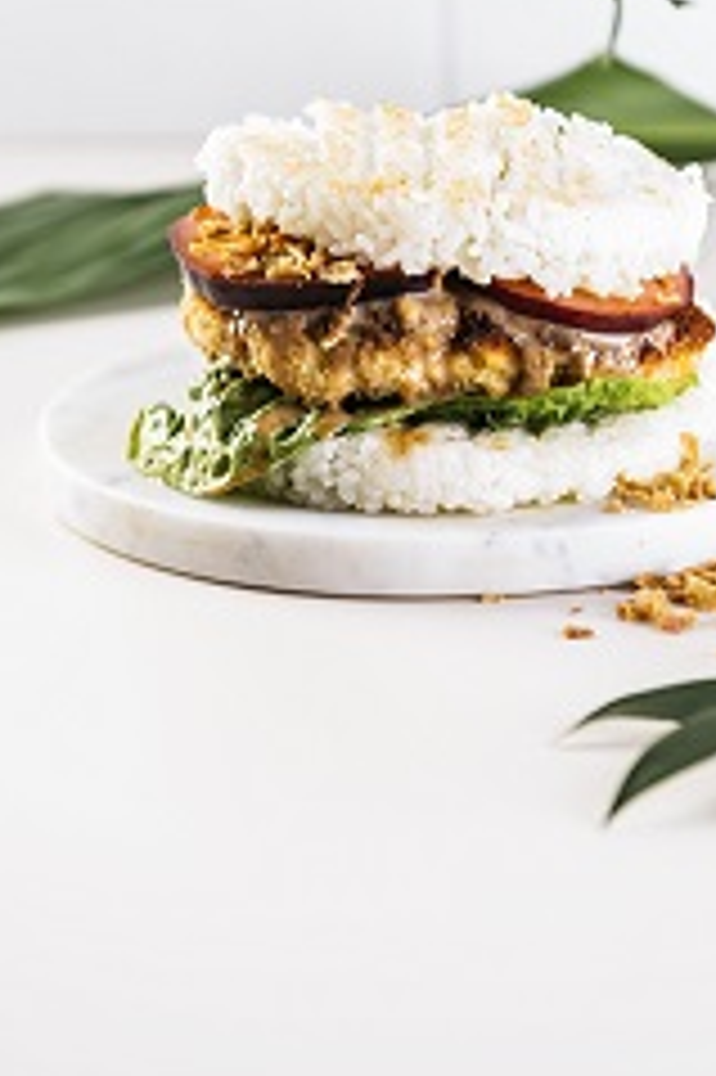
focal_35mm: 121
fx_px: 3615
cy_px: 290
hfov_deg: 11.3
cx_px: 453
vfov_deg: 16.9
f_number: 5
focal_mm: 70
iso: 64
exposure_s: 1/125
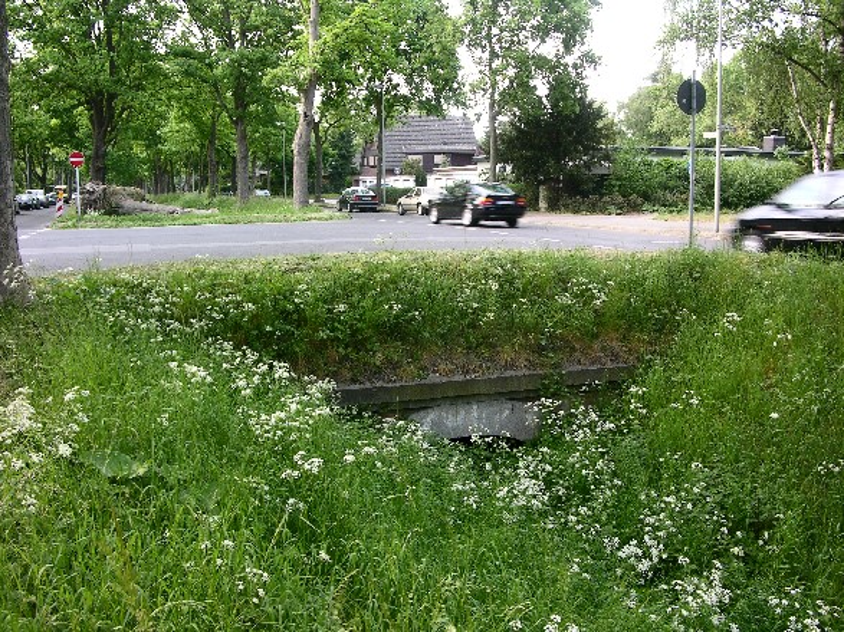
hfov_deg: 52.6
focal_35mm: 35
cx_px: 422
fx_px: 853
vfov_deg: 40.7
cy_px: 316
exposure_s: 1/35.9
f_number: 4
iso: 50
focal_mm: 8.9
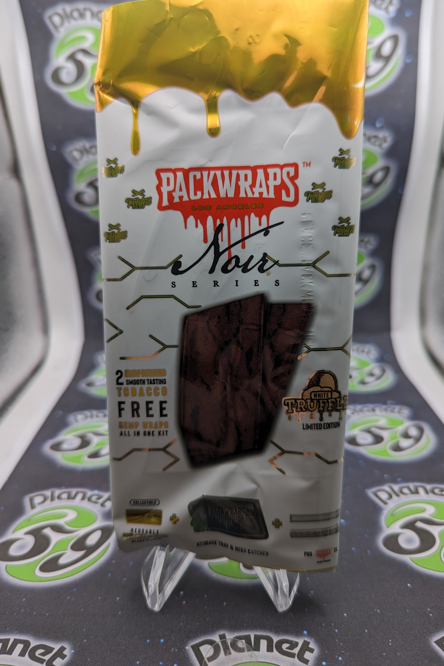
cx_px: 235
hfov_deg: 49.5
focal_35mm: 26
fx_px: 481
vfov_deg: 69.4
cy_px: 323
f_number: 1.85
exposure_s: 1/147
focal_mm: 6.81
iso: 25
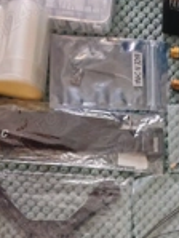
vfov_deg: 33.8
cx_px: 174
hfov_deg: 31.4
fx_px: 296
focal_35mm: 43
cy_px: 297
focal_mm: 1.96
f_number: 2.2
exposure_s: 1/50
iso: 500
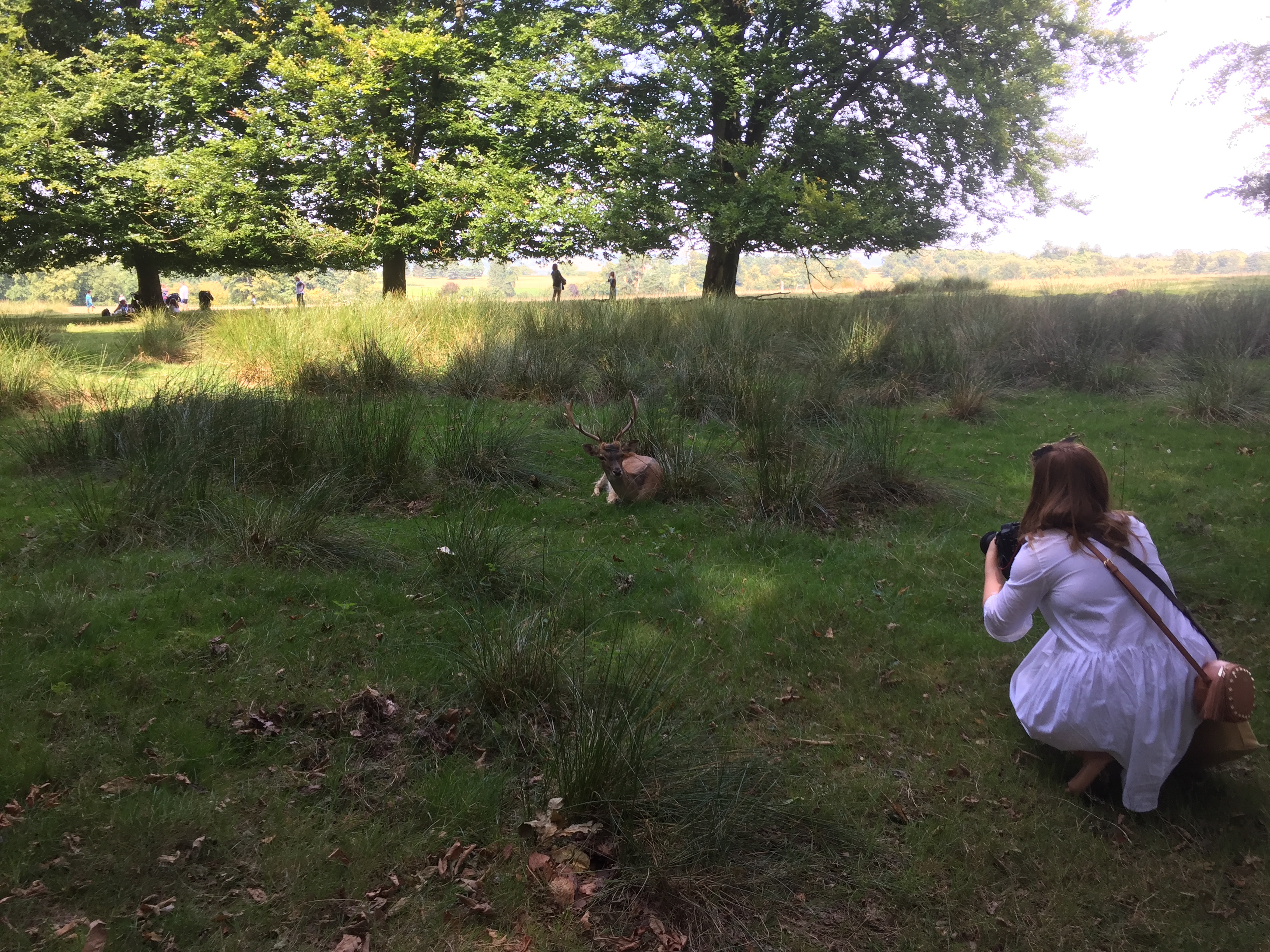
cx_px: 635
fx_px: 1064
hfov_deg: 61.7
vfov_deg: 48.2
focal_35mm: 29
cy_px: 476
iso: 32
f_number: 2.2
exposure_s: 1/118
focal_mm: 4.15
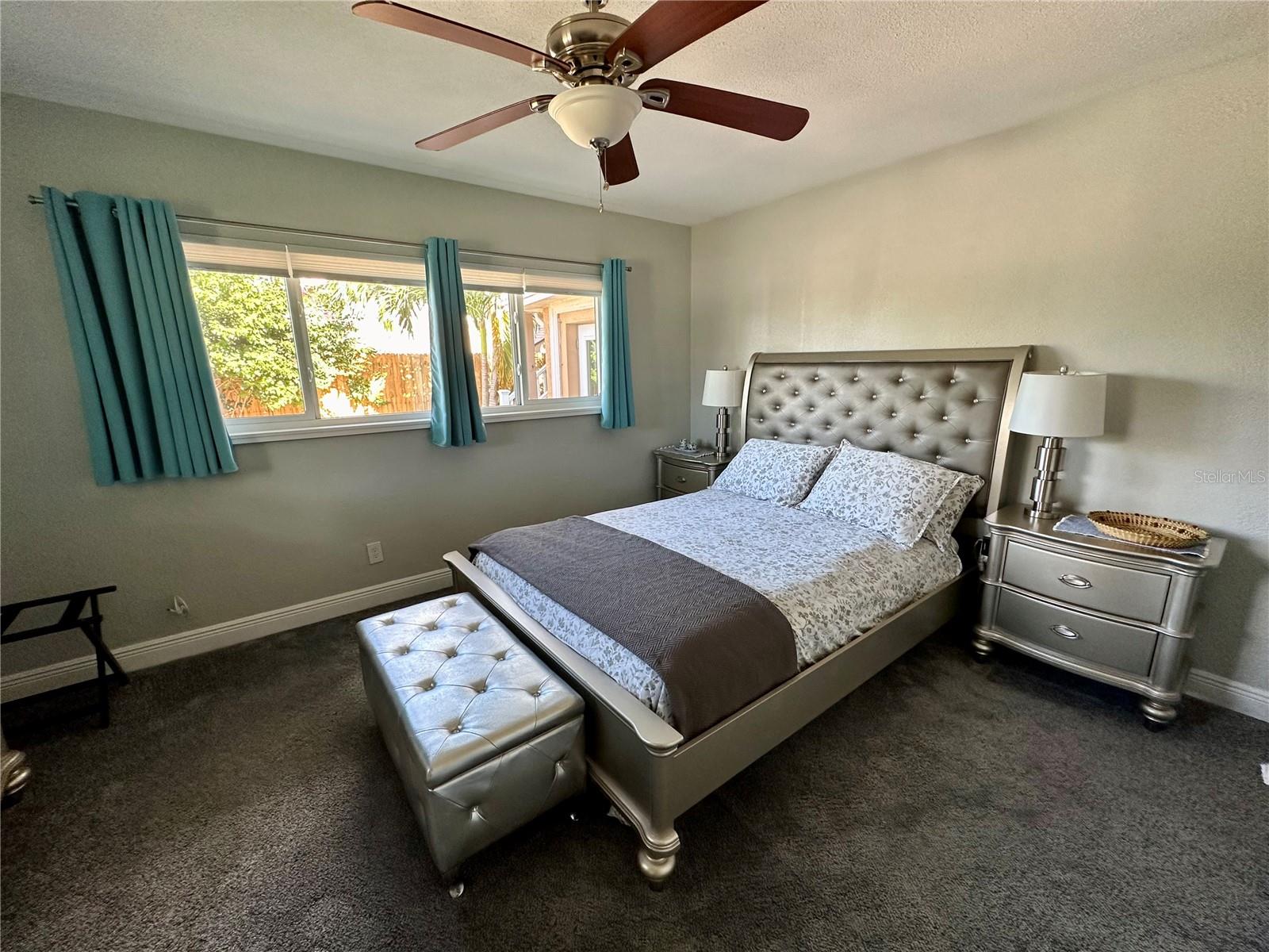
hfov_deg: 102.1
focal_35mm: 14
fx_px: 513
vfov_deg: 85.7
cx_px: 634
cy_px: 476
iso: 160
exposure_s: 1/99
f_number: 2.2
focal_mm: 2.22
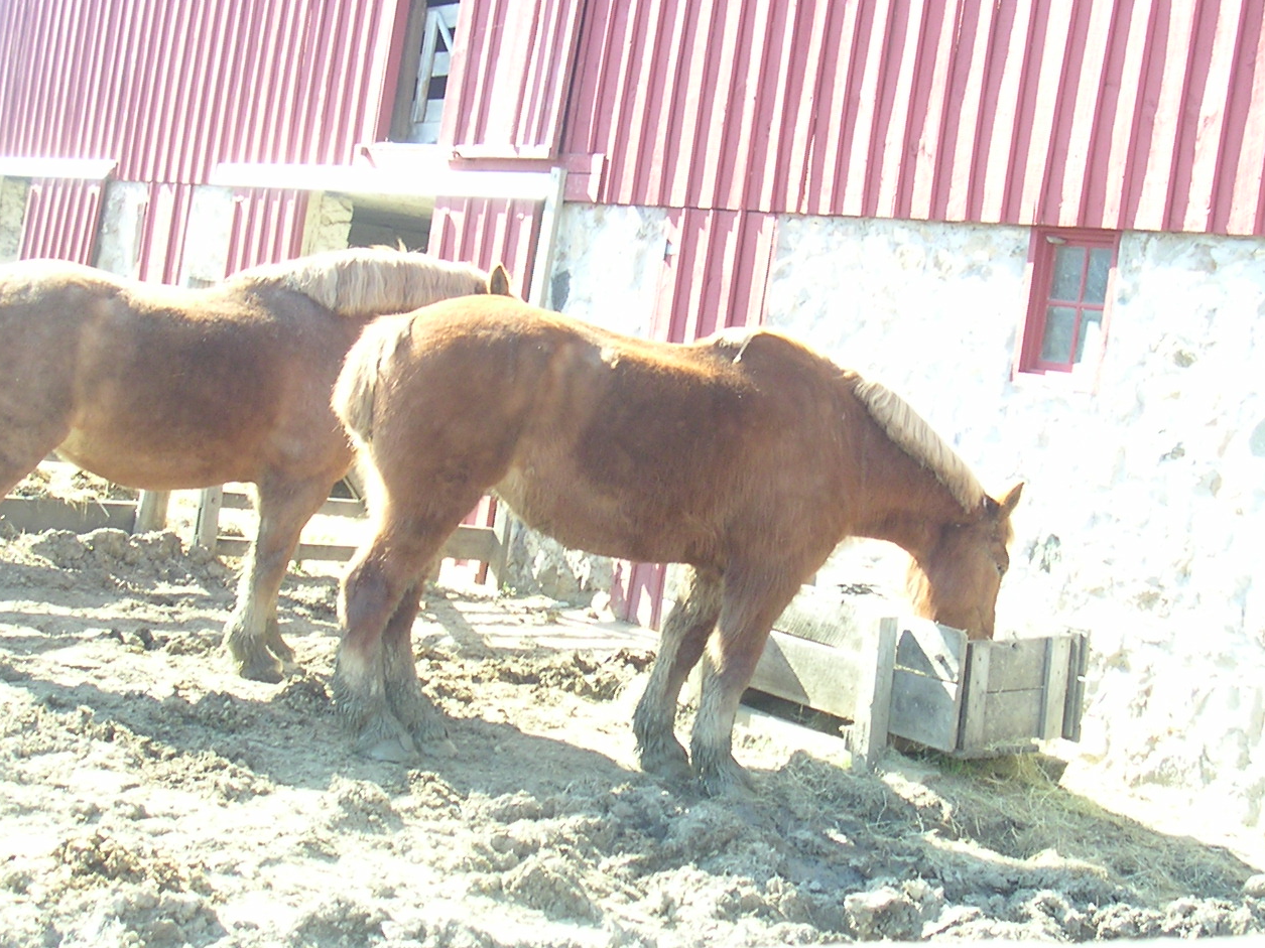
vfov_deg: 23.6
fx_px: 2265
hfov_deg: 31.2
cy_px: 368
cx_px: 633
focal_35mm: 62
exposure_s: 1/60
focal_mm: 6
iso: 50
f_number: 2.8
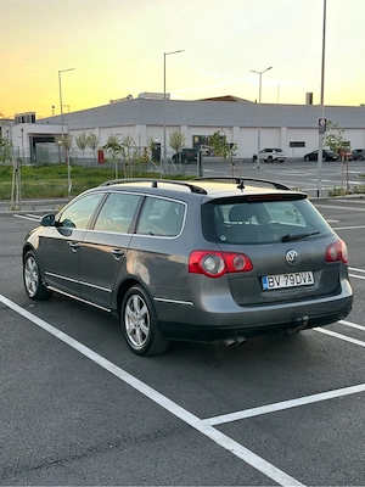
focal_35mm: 48
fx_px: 675
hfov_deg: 30.3
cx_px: 182
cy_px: 244
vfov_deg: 39.7
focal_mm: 6.86
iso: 80
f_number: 1.78
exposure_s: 1/121
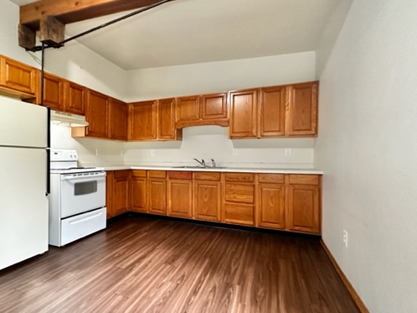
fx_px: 217
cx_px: 172
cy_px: 158
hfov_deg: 86.9
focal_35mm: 18
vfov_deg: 71.5
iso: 800
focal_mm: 2.22
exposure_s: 1/60
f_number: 2.2
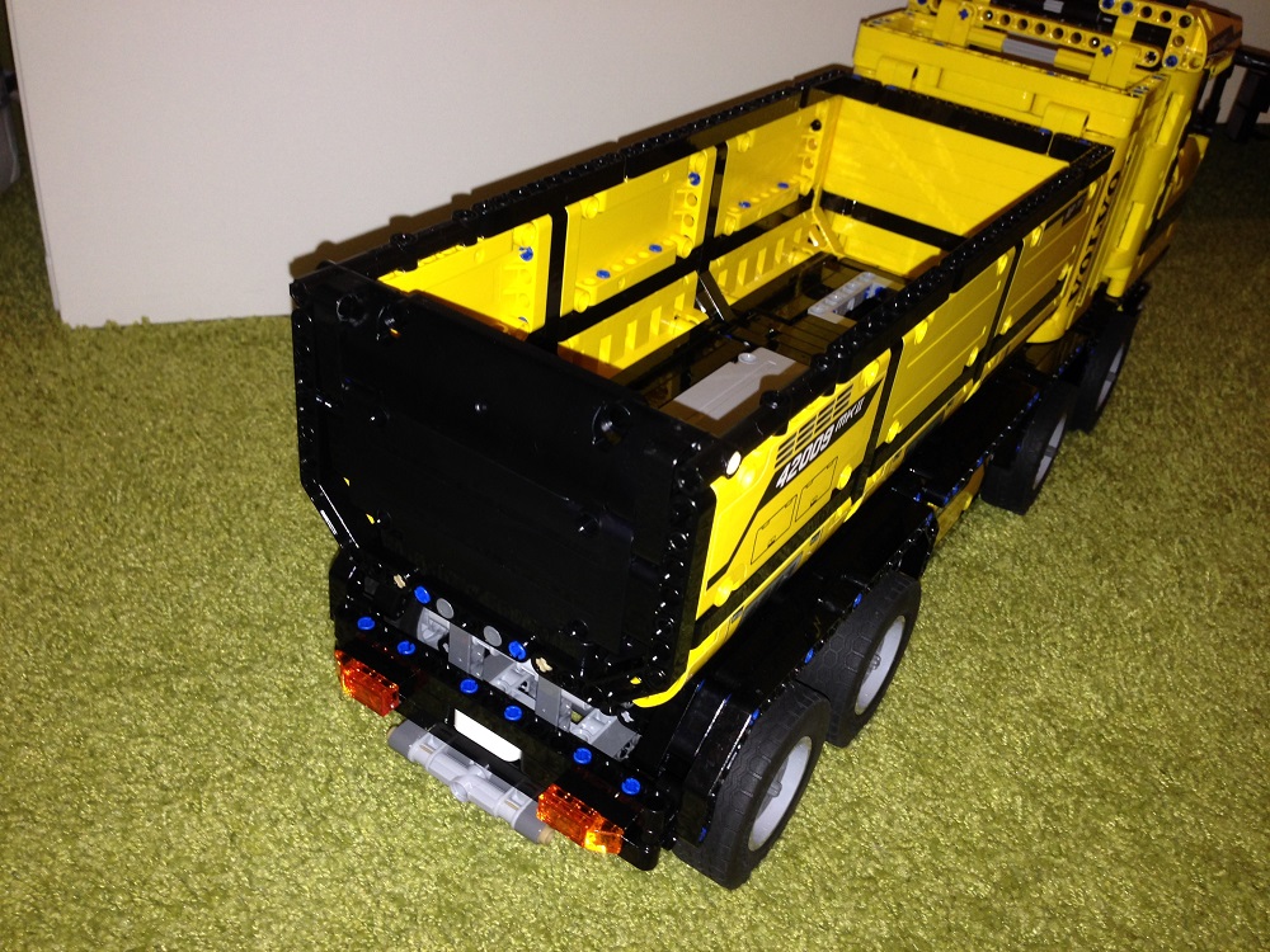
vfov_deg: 42.9
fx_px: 1211
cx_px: 635
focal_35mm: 33
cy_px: 476
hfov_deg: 55.4
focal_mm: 4.12
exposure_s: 1/20
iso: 64
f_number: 2.4
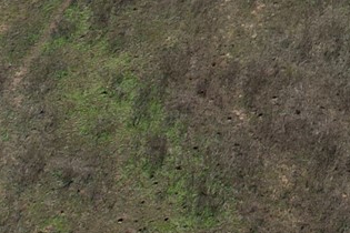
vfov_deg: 8.1
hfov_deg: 13.6
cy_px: -491
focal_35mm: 142
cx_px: 518
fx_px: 1380
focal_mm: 8.38
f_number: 2.8
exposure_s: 1/4000
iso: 200
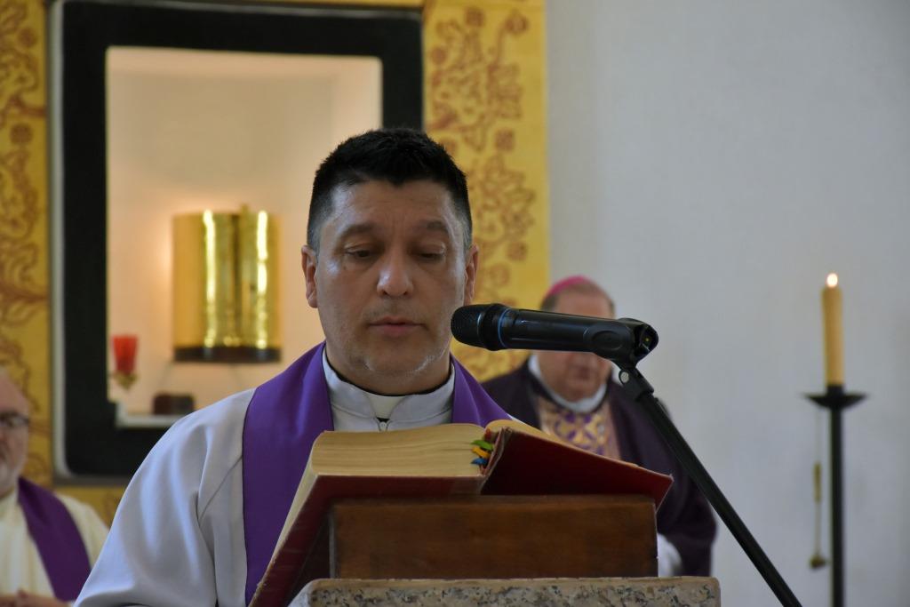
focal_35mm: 168
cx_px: 455
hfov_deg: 12.2
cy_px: 304
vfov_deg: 8.2
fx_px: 4247
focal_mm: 112
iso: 1600
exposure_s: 1/250
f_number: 8
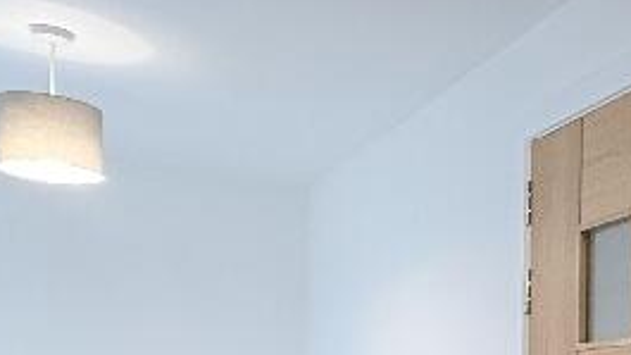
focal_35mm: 59
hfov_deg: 29.1
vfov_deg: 19.2
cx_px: 810
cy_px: 434
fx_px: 987
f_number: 2.2
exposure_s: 1/100
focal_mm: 2.22
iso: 125
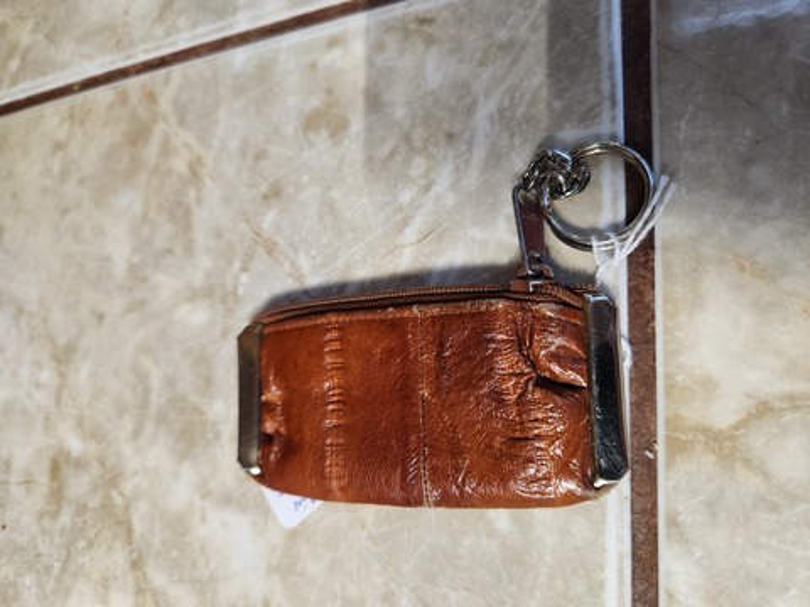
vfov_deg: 58.9
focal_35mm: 23
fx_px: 538
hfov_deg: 73.9
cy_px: 304
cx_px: 405
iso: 640
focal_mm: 5.4
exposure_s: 1/120
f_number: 1.8
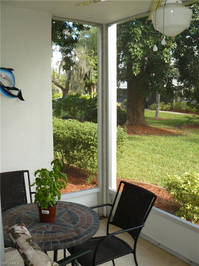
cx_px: 100
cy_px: 133
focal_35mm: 36
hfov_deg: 39.7
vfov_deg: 51.4
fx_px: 276
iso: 100
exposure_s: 1/80
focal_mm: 6
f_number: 2.8
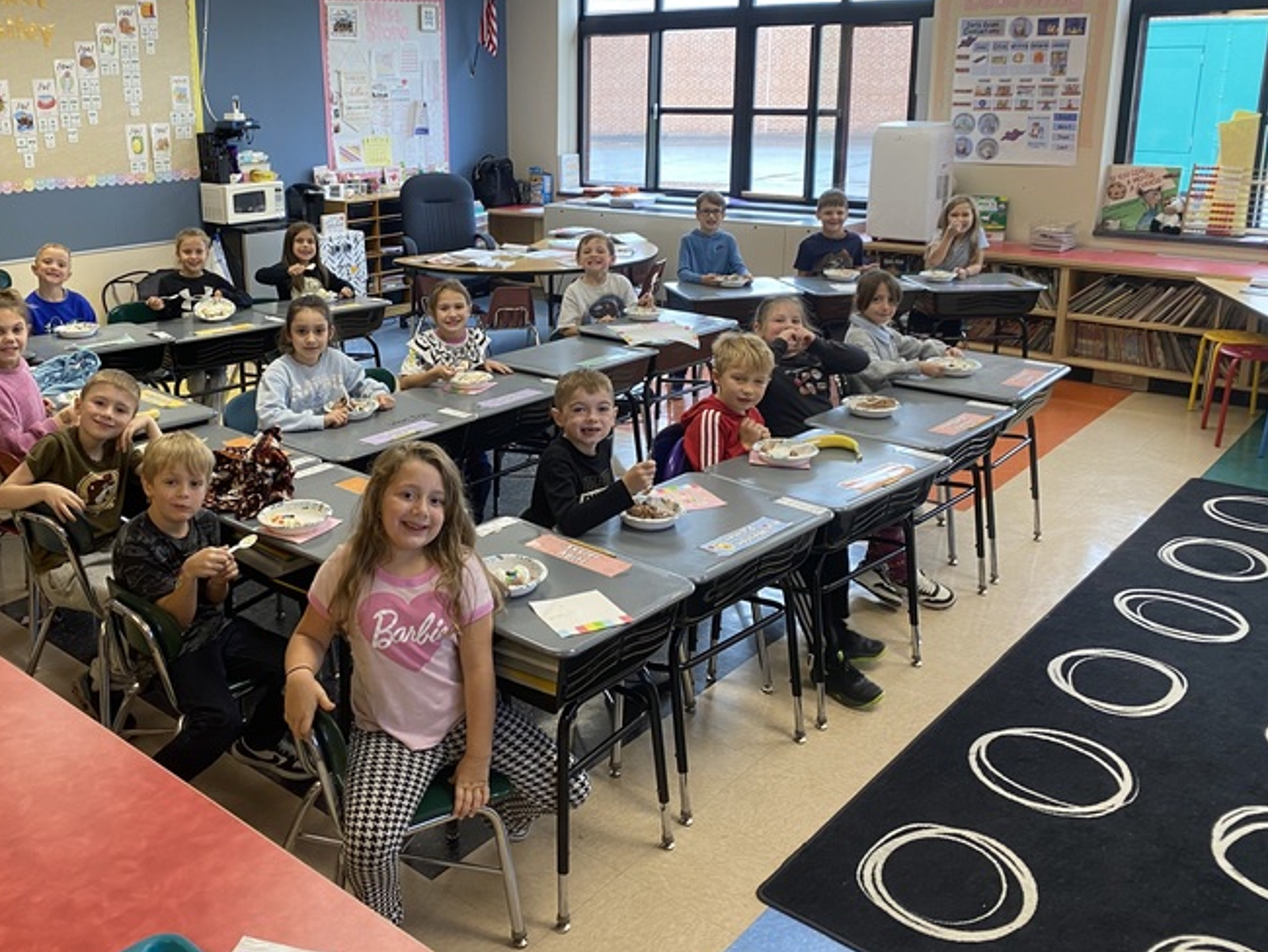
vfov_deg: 43.9
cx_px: 507
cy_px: 373
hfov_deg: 56.4
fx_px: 1173
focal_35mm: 32
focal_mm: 4.25
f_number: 1.8
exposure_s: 1/60
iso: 100
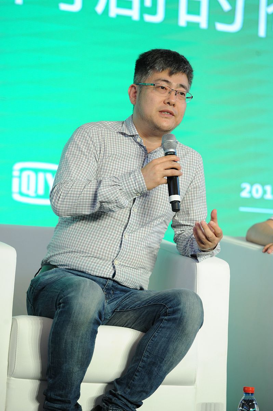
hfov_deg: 7.6
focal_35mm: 180
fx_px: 2051
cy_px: 206
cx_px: 136
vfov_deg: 11.4
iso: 800
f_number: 4
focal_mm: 180
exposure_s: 1/160
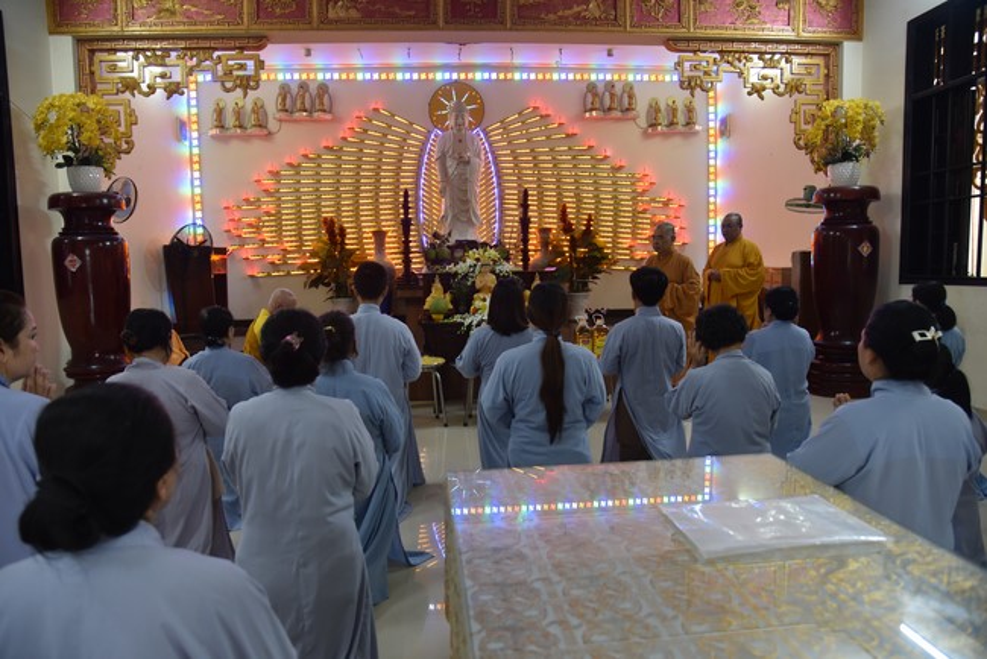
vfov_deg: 53.2
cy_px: 330
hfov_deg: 73.7
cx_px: 494
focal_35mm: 24
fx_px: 658
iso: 1400
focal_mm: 24
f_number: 4
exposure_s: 1/60
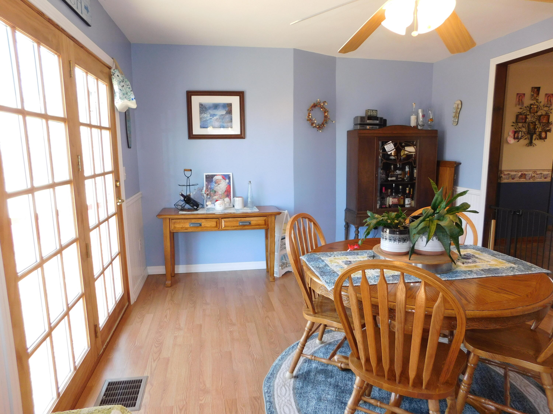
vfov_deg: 58.9
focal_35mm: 23
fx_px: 367
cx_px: 276
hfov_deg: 73.9
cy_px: 207
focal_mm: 4
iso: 180
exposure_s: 1/30
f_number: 3
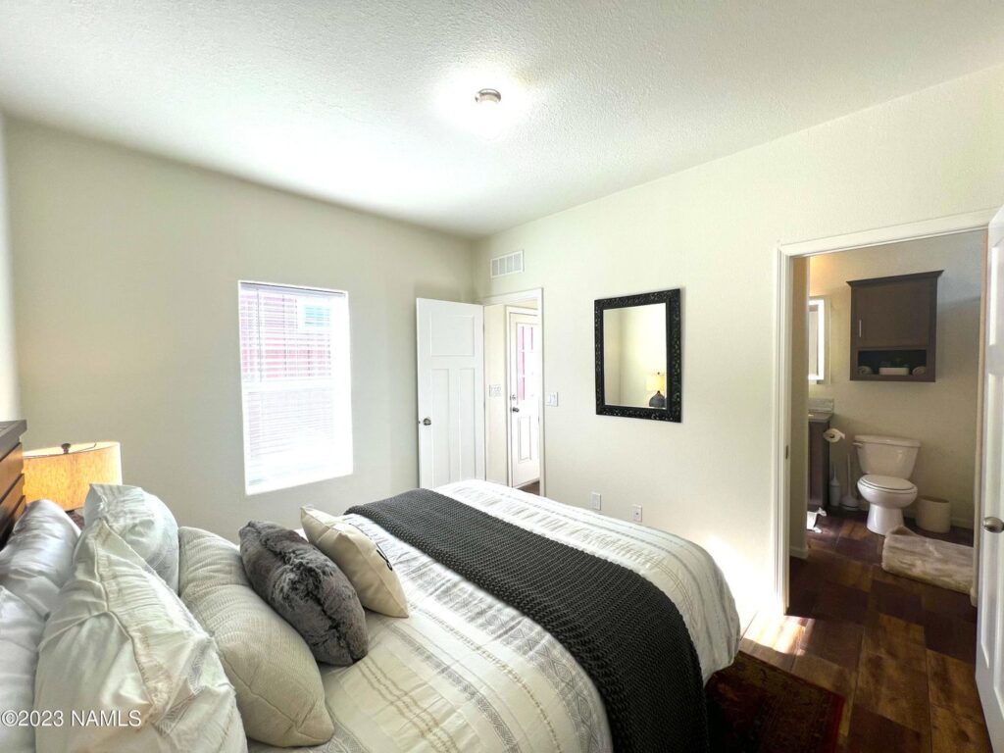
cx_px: 502
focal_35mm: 13
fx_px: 377
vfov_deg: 89.9
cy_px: 376
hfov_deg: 106.2
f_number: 1.8
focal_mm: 1.57
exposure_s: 1/161
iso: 32
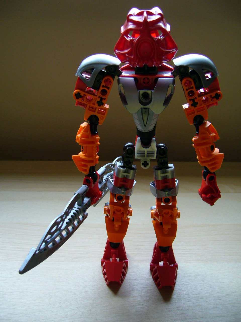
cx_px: 120
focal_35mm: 35
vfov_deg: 52.6
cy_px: 161
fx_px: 325
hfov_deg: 40.7
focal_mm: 5.8
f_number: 2.8
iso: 100
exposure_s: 1/100
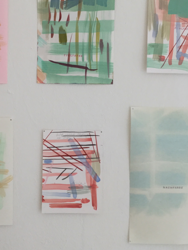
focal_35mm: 51
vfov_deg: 37.4
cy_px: 112
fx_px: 369
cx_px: 75
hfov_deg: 28.5
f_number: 2.4
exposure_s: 1/33
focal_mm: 3.3
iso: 25
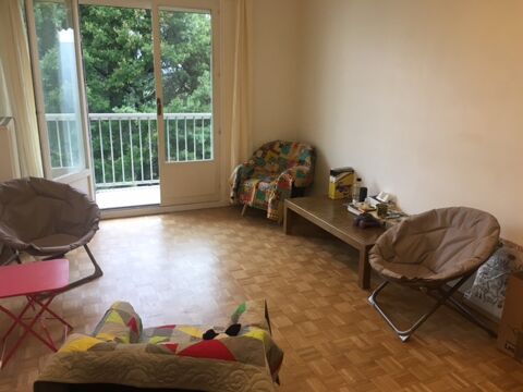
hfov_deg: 61.7
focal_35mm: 29
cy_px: 196
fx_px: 438
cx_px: 262
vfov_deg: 48.2
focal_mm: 4.15
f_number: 2.2
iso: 25
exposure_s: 1/33
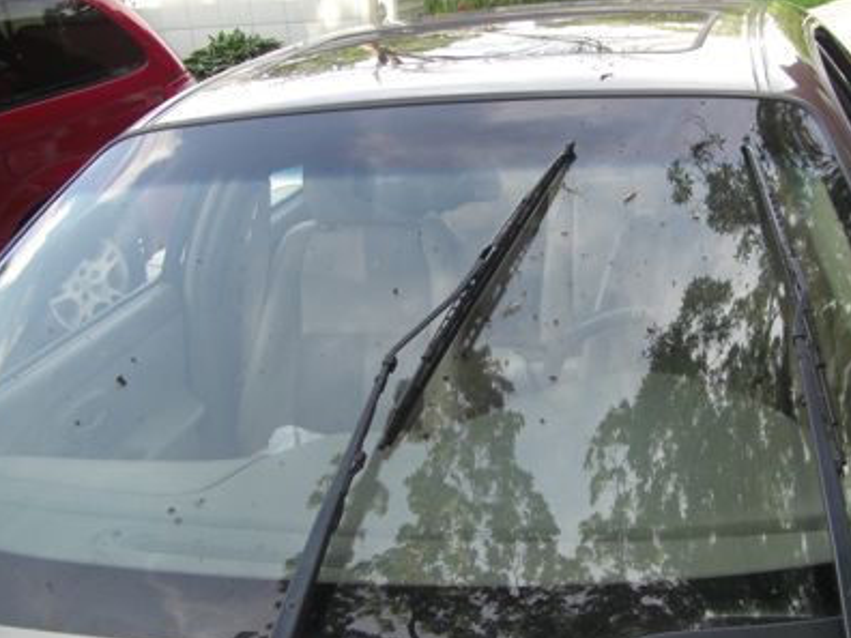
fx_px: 1180
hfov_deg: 39.5
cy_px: 330
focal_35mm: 48
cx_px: 514
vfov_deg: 30.3
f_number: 3.4
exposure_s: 1/100
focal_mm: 6.3
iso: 100
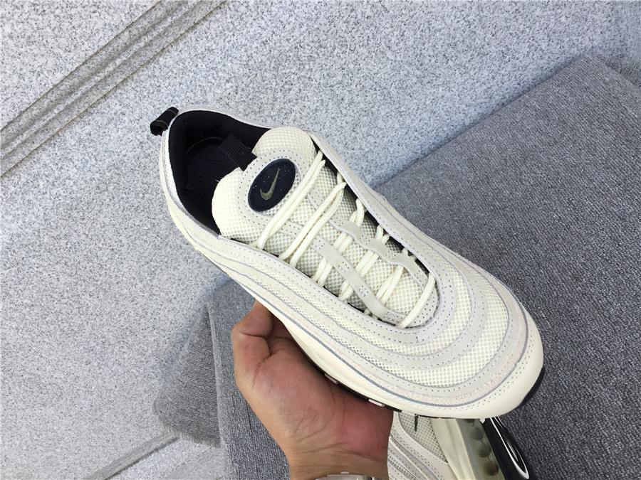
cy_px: 240
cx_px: 320
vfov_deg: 45.4
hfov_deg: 58.4
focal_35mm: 31
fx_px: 574
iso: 25
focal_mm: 3.3
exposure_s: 1/172
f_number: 2.4
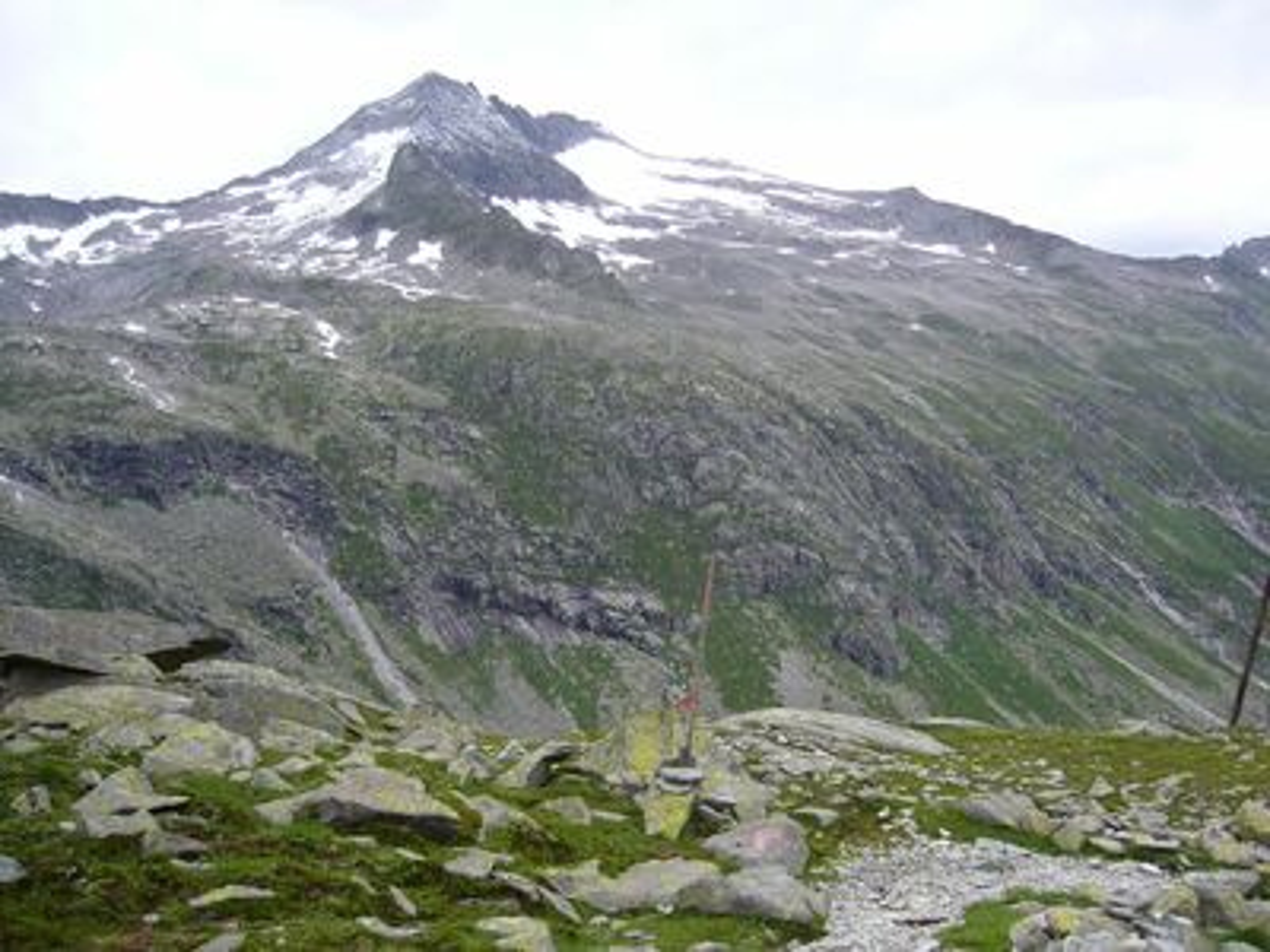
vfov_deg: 39.7
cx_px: 635
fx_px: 1321
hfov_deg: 51.4
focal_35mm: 36
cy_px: 476
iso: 80
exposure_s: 1/400
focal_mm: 6
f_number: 2.9
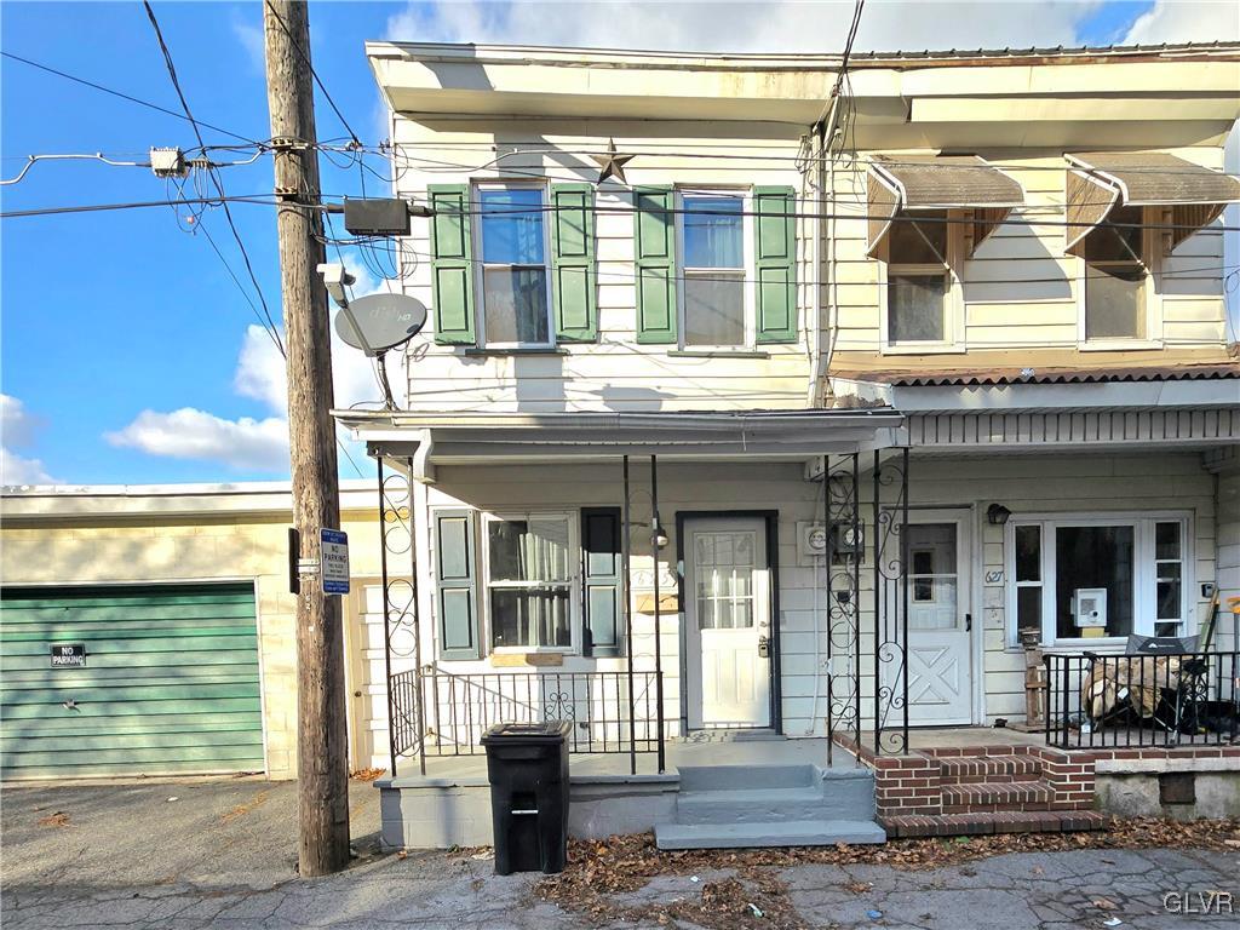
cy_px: 465
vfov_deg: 89.9
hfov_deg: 106.2
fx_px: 466
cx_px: 620
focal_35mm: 13
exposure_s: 1/1250
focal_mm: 2.2
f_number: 2.2
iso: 50
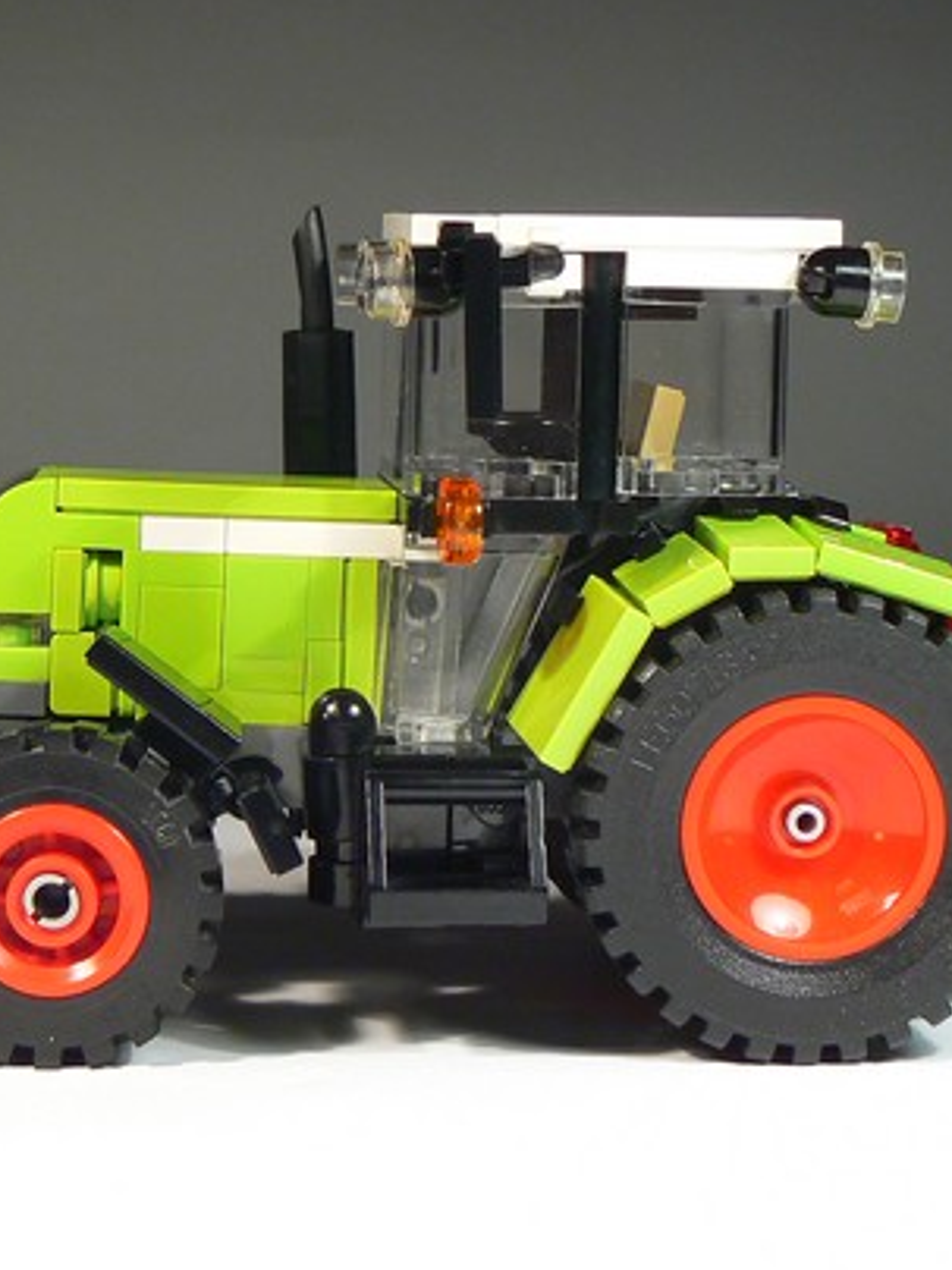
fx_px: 3410
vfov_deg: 21.0
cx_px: 283
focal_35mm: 93
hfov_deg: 15.8
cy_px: 459
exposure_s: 1/15
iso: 80
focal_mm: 7.9
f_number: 2.8
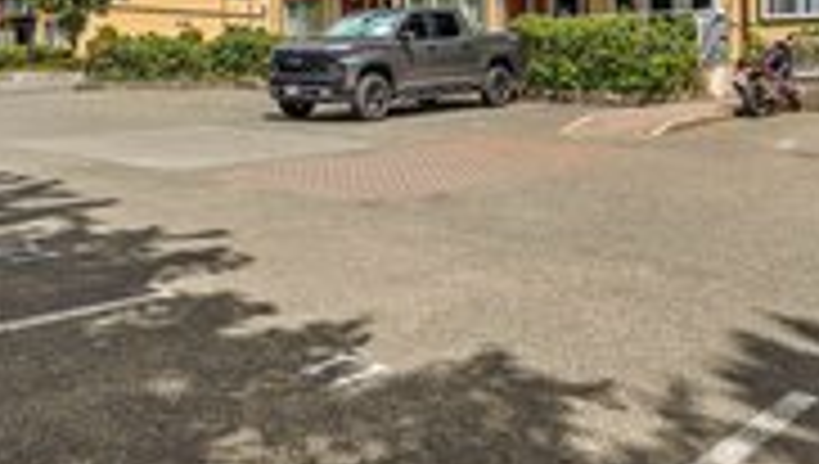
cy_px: 86
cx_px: 385
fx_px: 870
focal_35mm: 40
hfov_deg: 50.4
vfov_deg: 29.1
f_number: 8
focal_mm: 16
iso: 320
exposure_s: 1/40
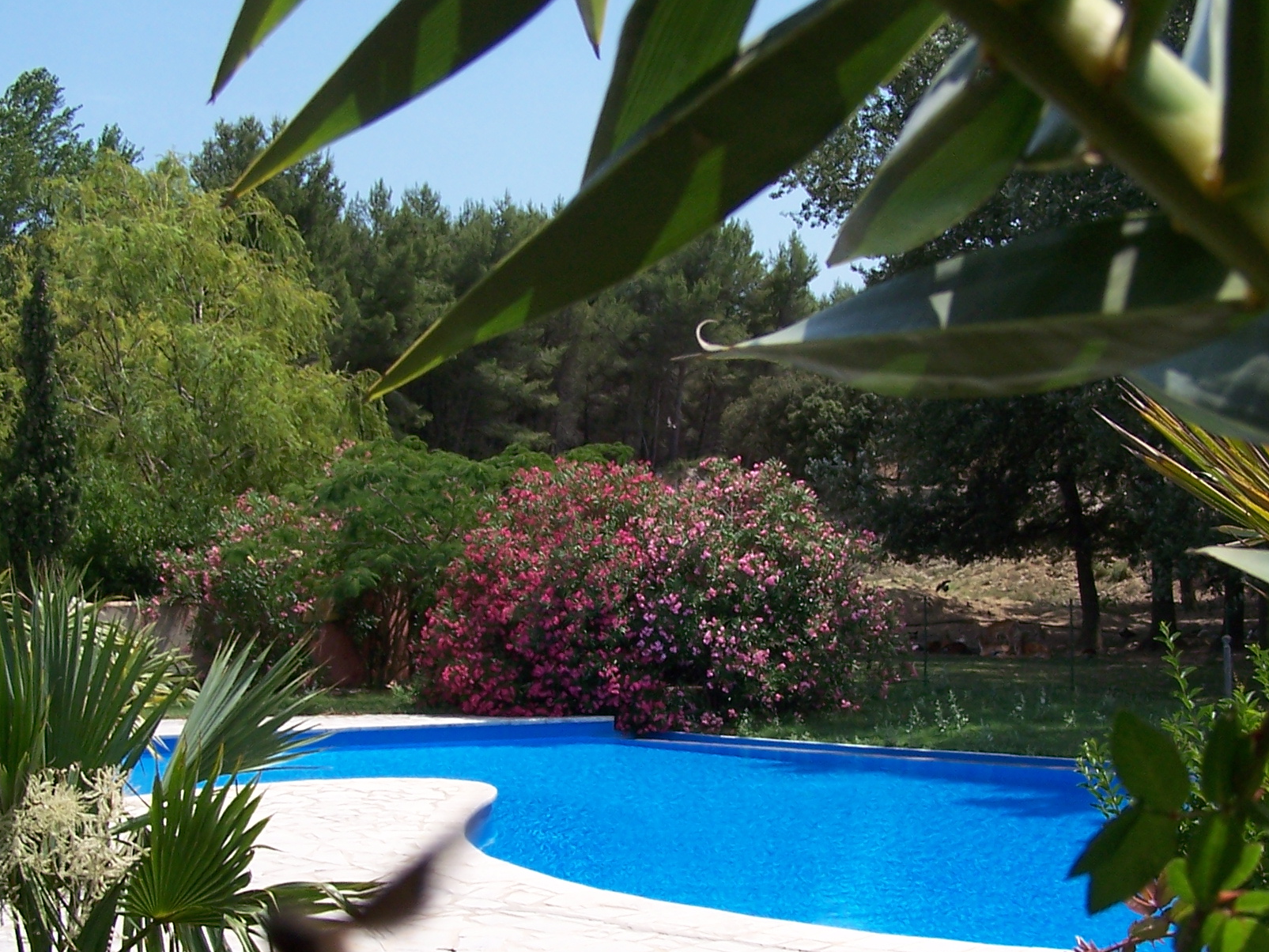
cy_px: 620
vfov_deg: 23.9
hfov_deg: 31.7
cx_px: 670
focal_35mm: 61
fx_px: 2236
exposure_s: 1/800
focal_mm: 6.3
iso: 80
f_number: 4
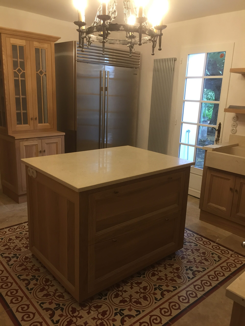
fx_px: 274
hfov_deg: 48.2
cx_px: 122
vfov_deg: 61.7
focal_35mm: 29
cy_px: 163
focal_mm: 4.15
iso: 125
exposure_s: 1/33
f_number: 2.2
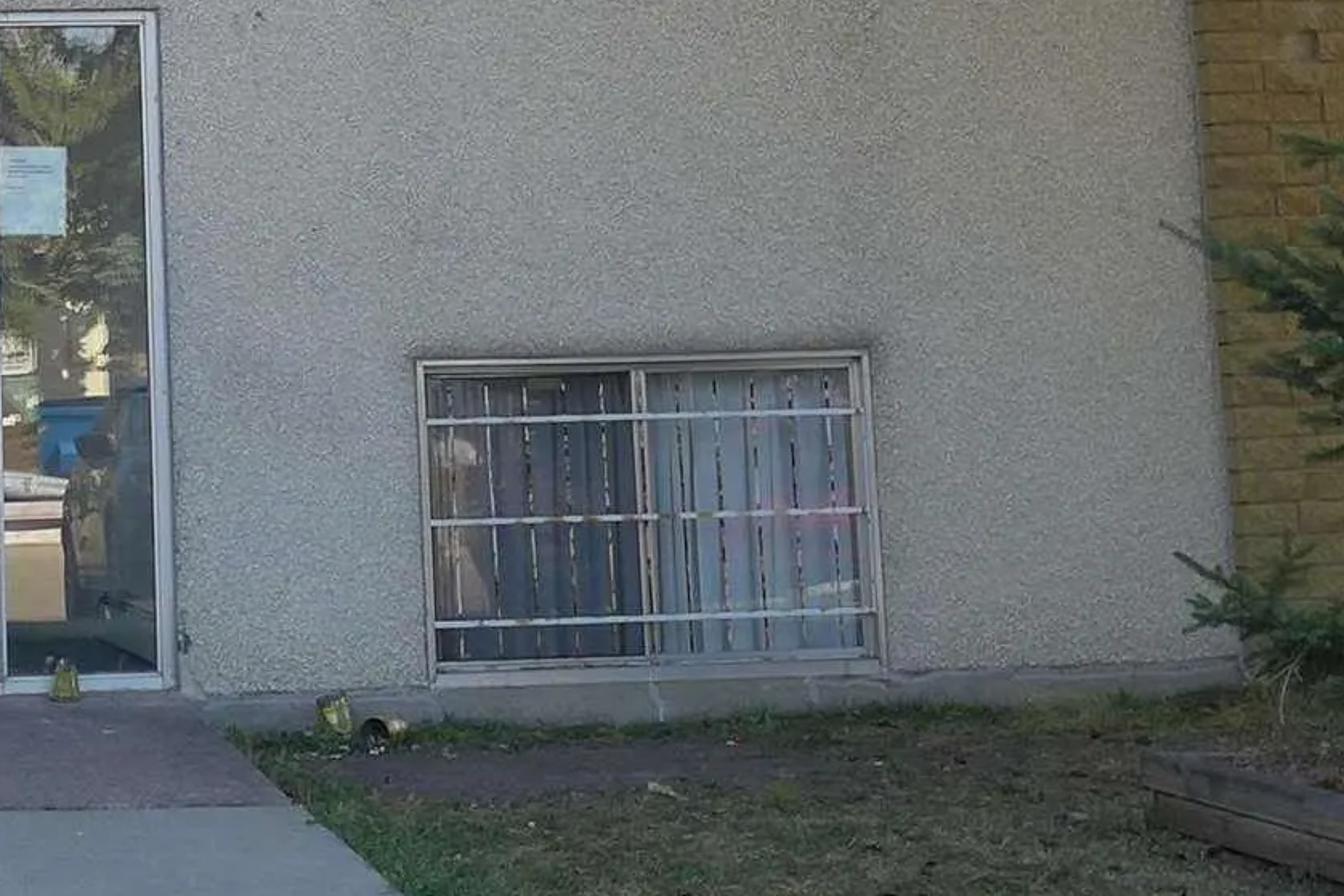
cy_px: -252
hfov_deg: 22.3
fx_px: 3286
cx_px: 6
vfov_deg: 14.9
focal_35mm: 88
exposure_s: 1/250
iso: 80
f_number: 2.8
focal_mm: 4.7
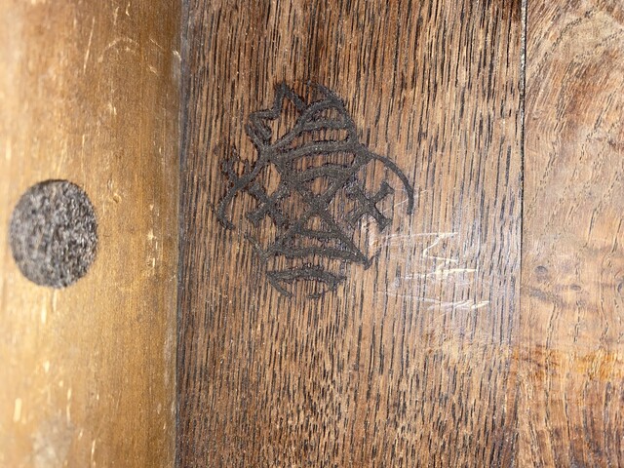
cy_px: 234
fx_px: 451
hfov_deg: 69.4
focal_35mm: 25
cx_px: 312
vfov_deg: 54.9
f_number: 1.8
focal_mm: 4.25
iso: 32
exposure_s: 1/49
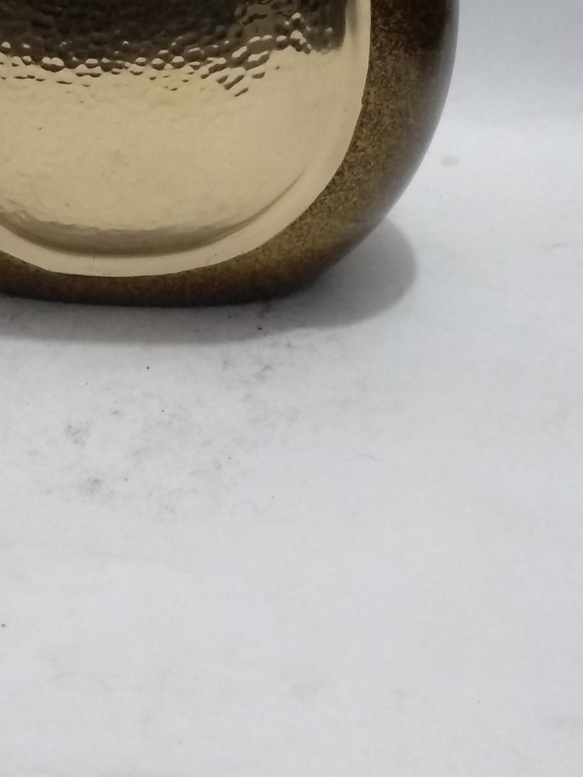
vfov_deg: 32.0
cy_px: -44
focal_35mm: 54
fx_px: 1213
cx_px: 125
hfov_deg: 26.6
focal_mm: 3.81
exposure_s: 1/25
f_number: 2.2
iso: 640
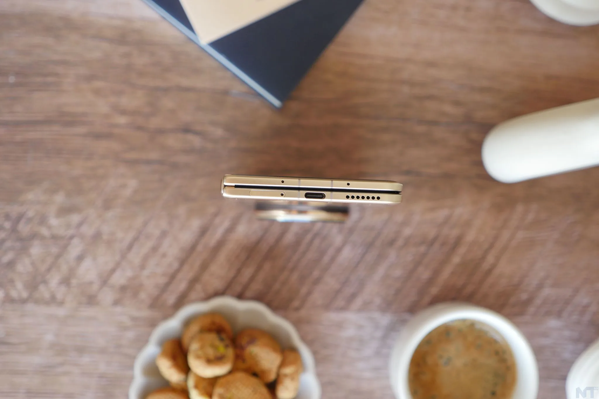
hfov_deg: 34.5
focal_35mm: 58
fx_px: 965
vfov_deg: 23.4
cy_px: 200
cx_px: 300
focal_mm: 28
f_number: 2.8
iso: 320
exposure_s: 1/60
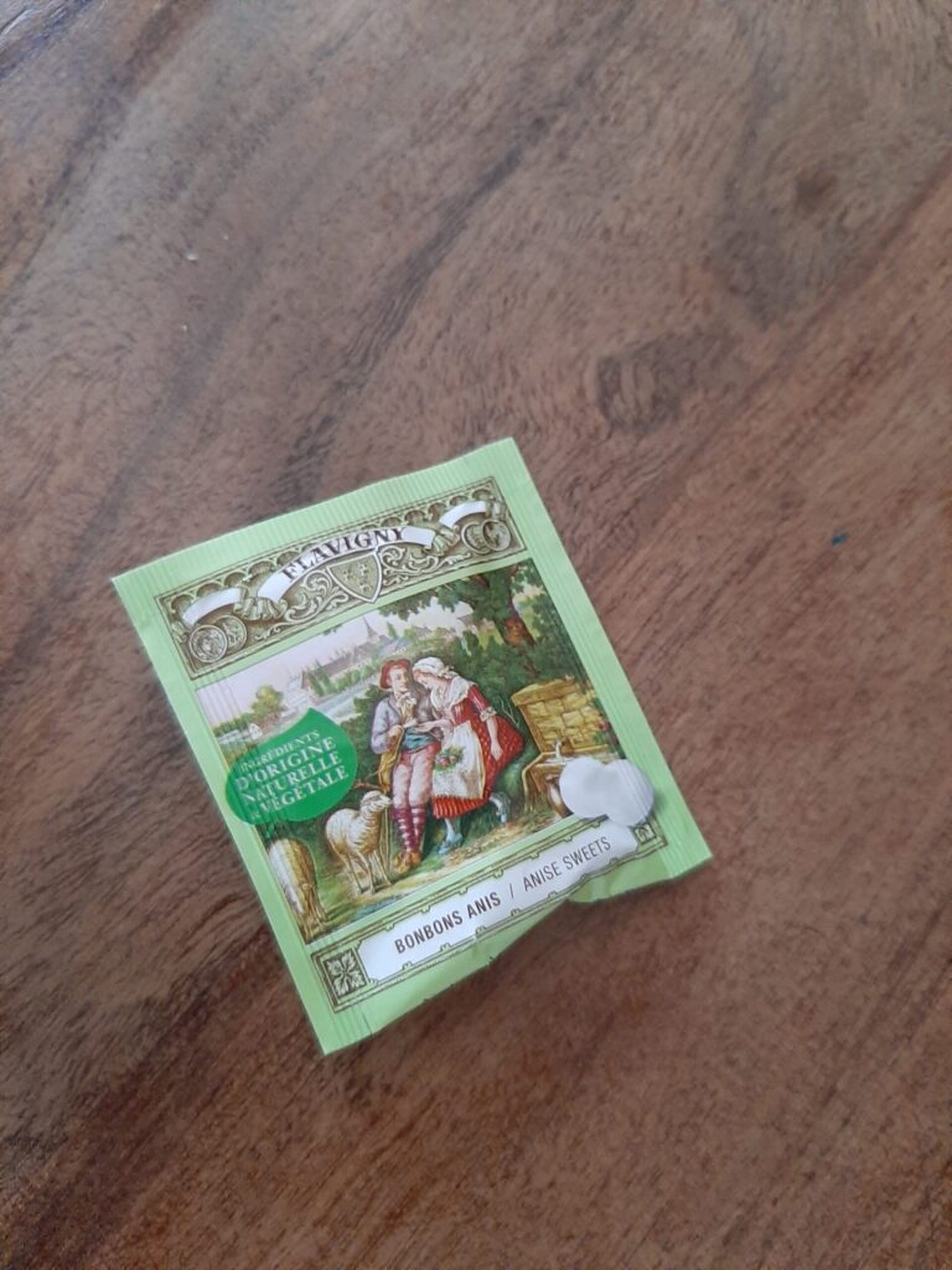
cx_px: 476
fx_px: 953
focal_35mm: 26
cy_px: 635
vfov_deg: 67.3
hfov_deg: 53.1
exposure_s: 1/20
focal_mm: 3.93
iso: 500
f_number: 1.7
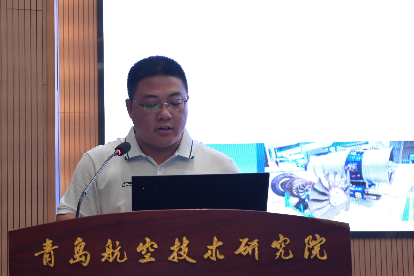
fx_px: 863
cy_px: 147
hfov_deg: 26.7
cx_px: 122
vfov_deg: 18.2
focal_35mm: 75
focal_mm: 50
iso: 2500
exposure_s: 1/80
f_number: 6.3
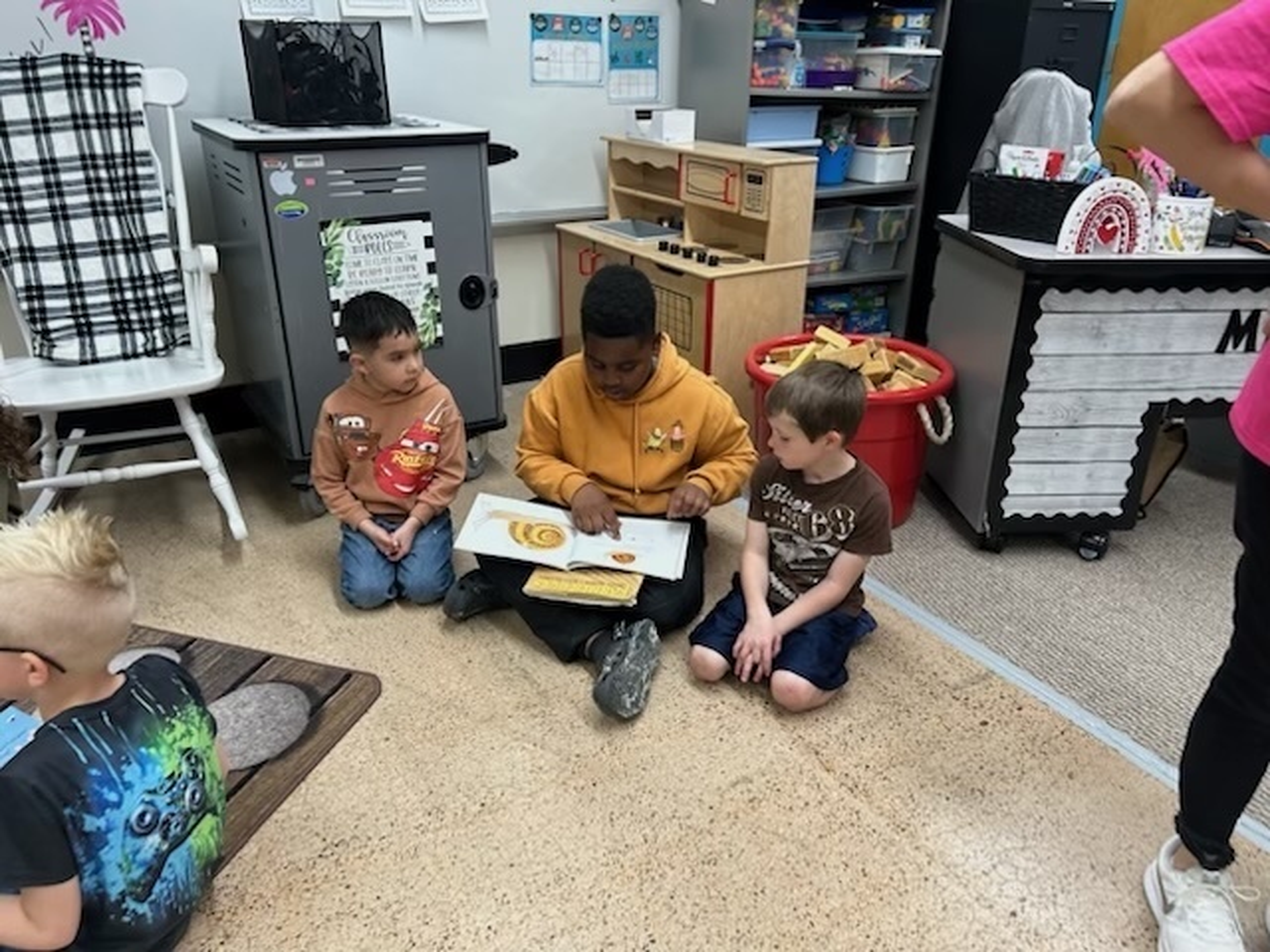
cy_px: 476
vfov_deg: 53.1
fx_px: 954
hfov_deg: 67.3
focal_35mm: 26
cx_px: 635
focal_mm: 5.7
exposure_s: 1/60
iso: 80
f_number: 1.5
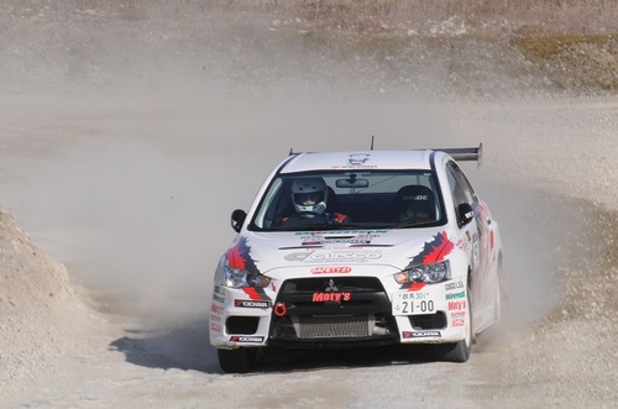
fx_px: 10277
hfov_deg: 3.4
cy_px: 204
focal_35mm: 600
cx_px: 309
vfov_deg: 2.3
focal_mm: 400
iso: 400
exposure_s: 1/125
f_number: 29
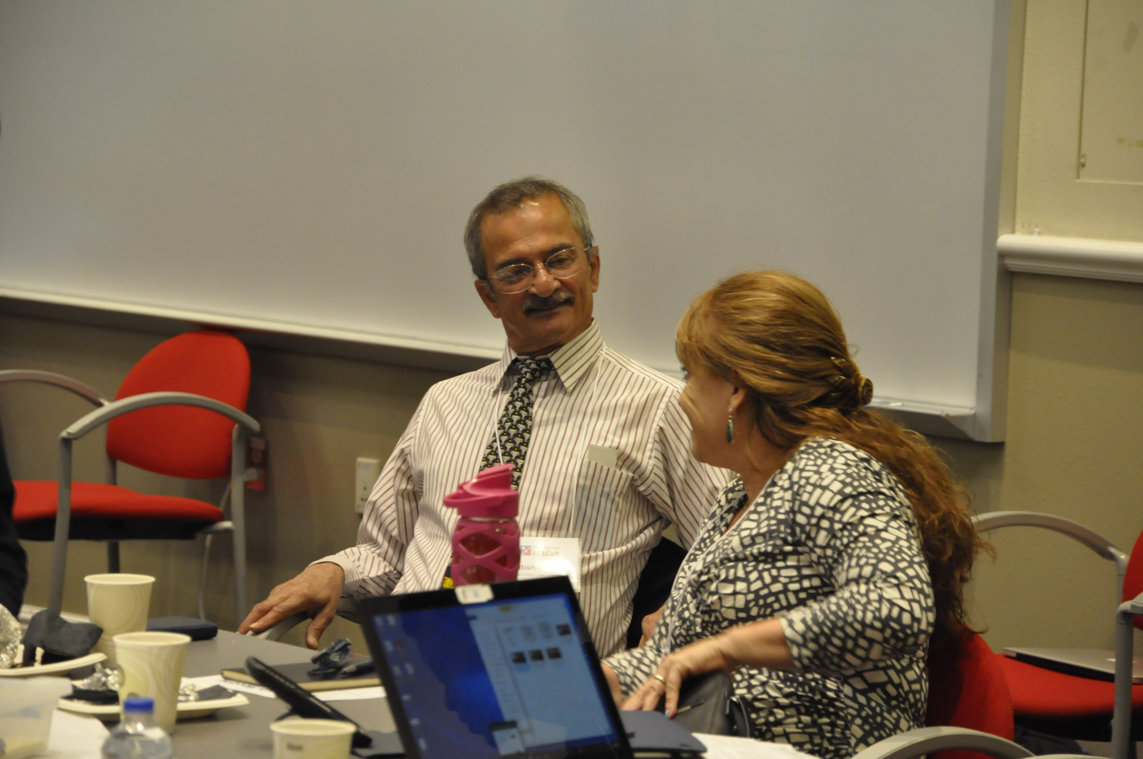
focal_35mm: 158
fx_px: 4995
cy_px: 380
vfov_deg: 8.7
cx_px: 572
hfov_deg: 13.1
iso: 1600
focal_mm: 105
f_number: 5.6
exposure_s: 1/30
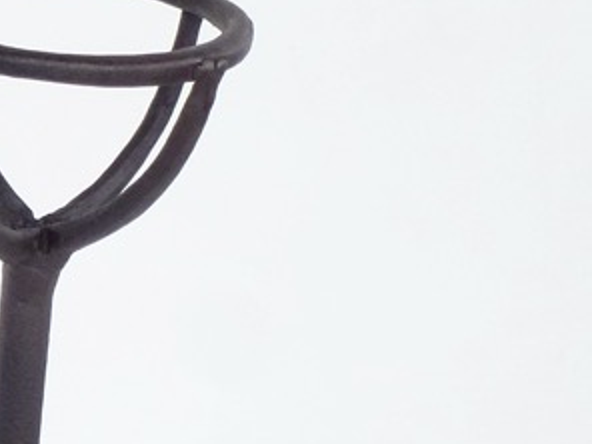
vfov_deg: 8.7
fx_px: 2839
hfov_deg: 11.2
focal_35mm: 166
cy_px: 684
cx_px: -416
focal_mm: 7.4
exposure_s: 1/60
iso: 160
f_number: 3.9
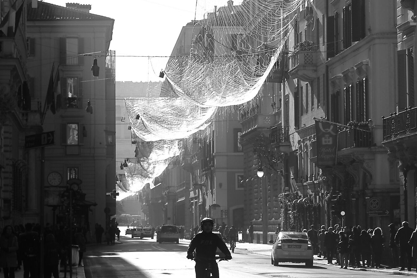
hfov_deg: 15.3
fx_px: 1540
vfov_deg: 10.3
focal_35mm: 133
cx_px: 316
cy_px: 78
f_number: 5.6
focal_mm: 50
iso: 100
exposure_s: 1/500
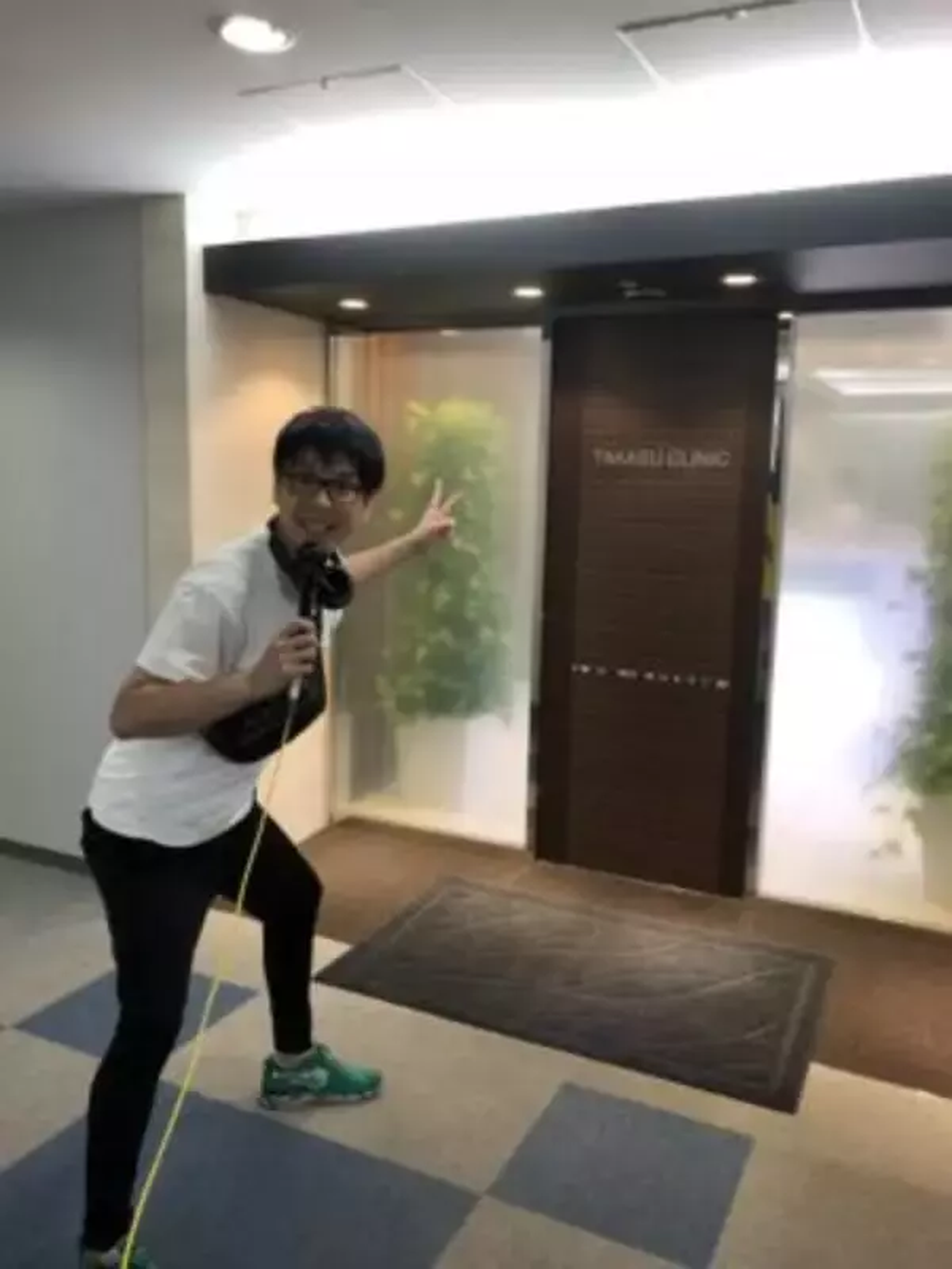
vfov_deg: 63.4
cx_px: 476
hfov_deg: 49.7
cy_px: 634
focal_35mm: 28
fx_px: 1027
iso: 40
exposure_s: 1/20
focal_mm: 3.99
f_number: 1.8
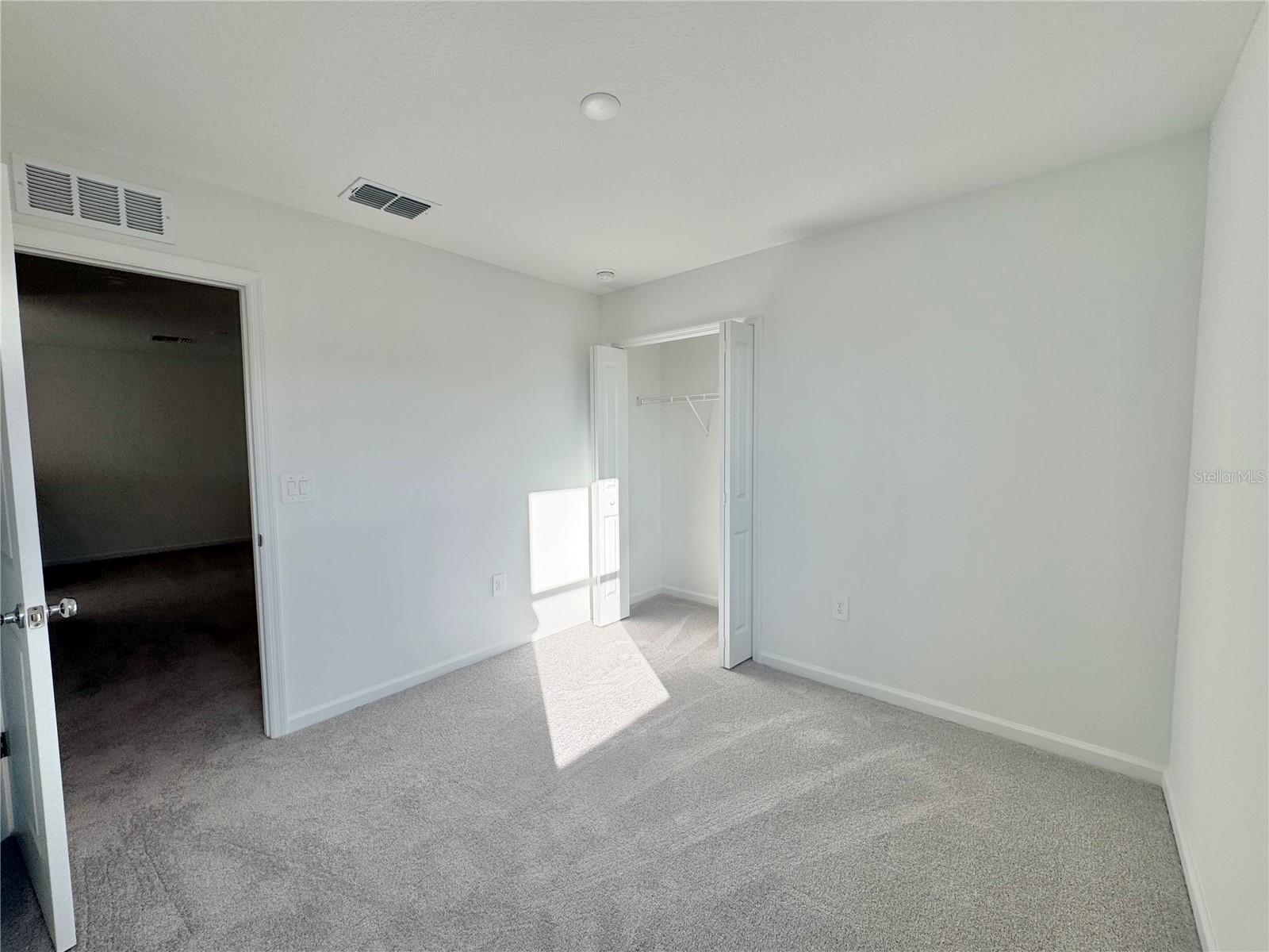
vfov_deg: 85.7
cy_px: 476
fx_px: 513
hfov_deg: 102.1
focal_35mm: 14
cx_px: 634
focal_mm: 2.22
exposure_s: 1/361
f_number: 2.2
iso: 40
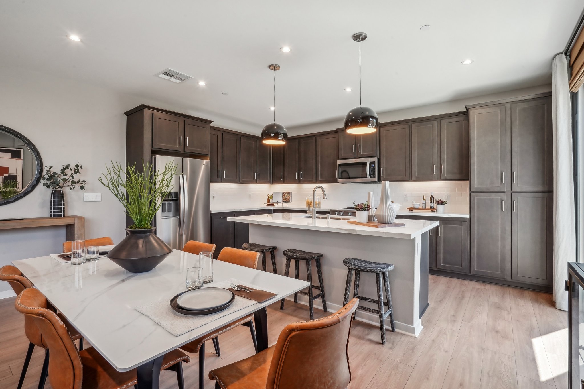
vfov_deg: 73.7
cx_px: 292
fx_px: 260
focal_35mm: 16
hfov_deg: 96.7
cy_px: 194
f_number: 16
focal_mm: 16
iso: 3200
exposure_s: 1/90
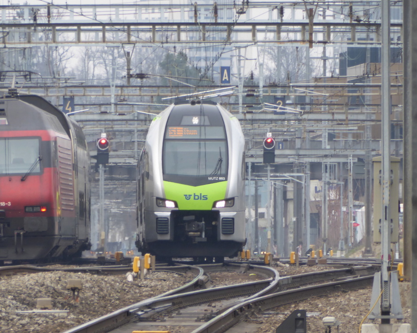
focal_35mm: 1028
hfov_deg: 1.9
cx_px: 161
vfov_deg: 1.5
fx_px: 12683
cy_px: 175
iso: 160
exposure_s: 1/125
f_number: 6.4
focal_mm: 129
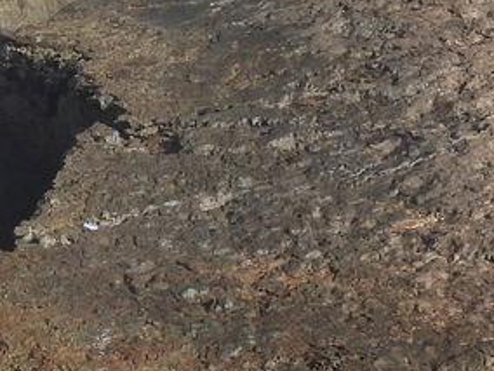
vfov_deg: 5.5
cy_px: 265
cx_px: -28
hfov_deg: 7.3
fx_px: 3853
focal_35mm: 270
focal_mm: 10.7
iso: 100
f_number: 3.5
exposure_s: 1/1250
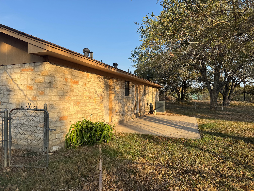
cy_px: 96
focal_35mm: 24
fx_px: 176
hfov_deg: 71.6
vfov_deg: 56.8
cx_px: 127
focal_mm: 6.76
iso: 80
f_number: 1.78
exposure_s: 1/2252
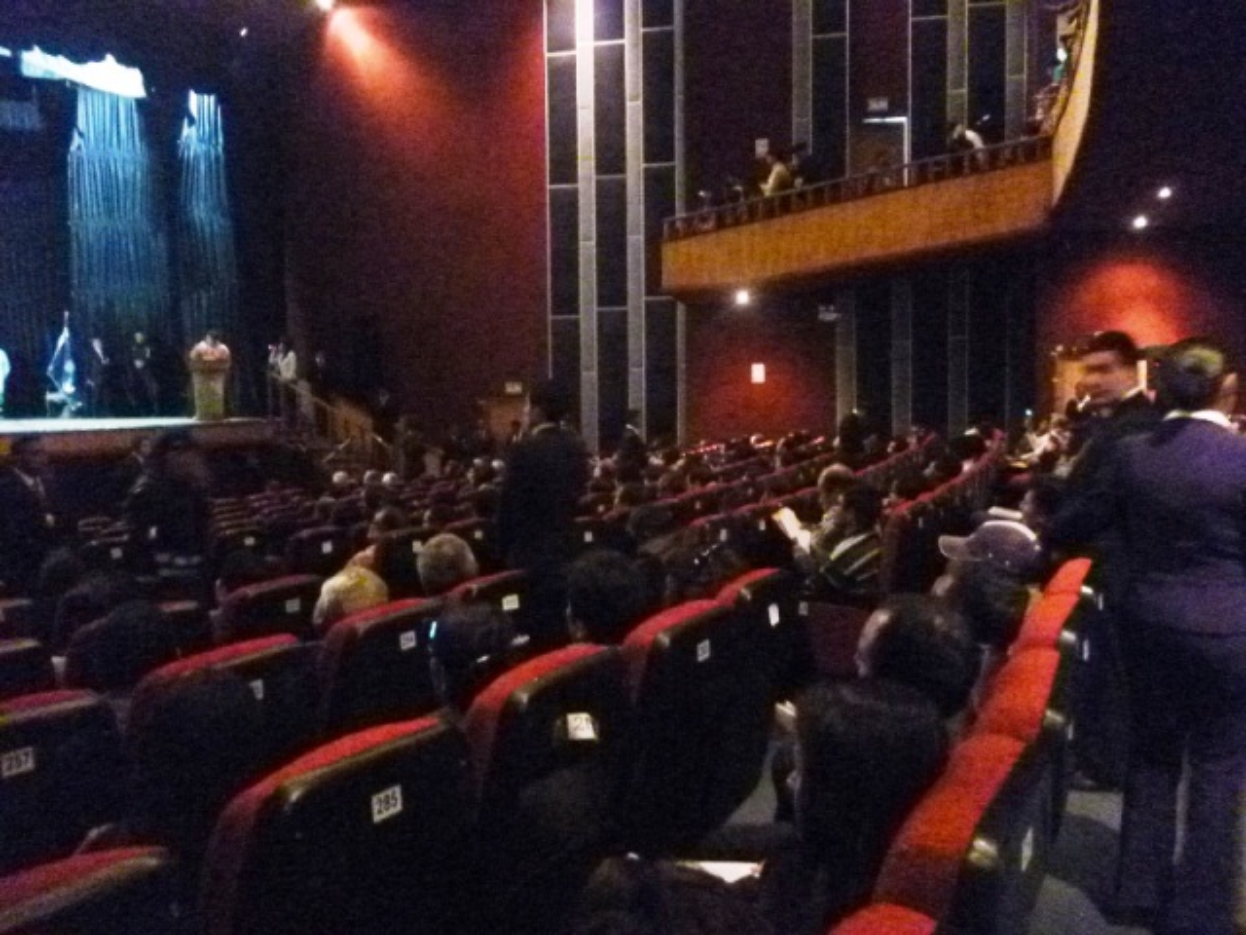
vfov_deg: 49.7
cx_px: 623
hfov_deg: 63.4
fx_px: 1008
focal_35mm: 28
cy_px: 468
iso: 1600
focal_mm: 5
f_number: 3.1
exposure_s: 1/4
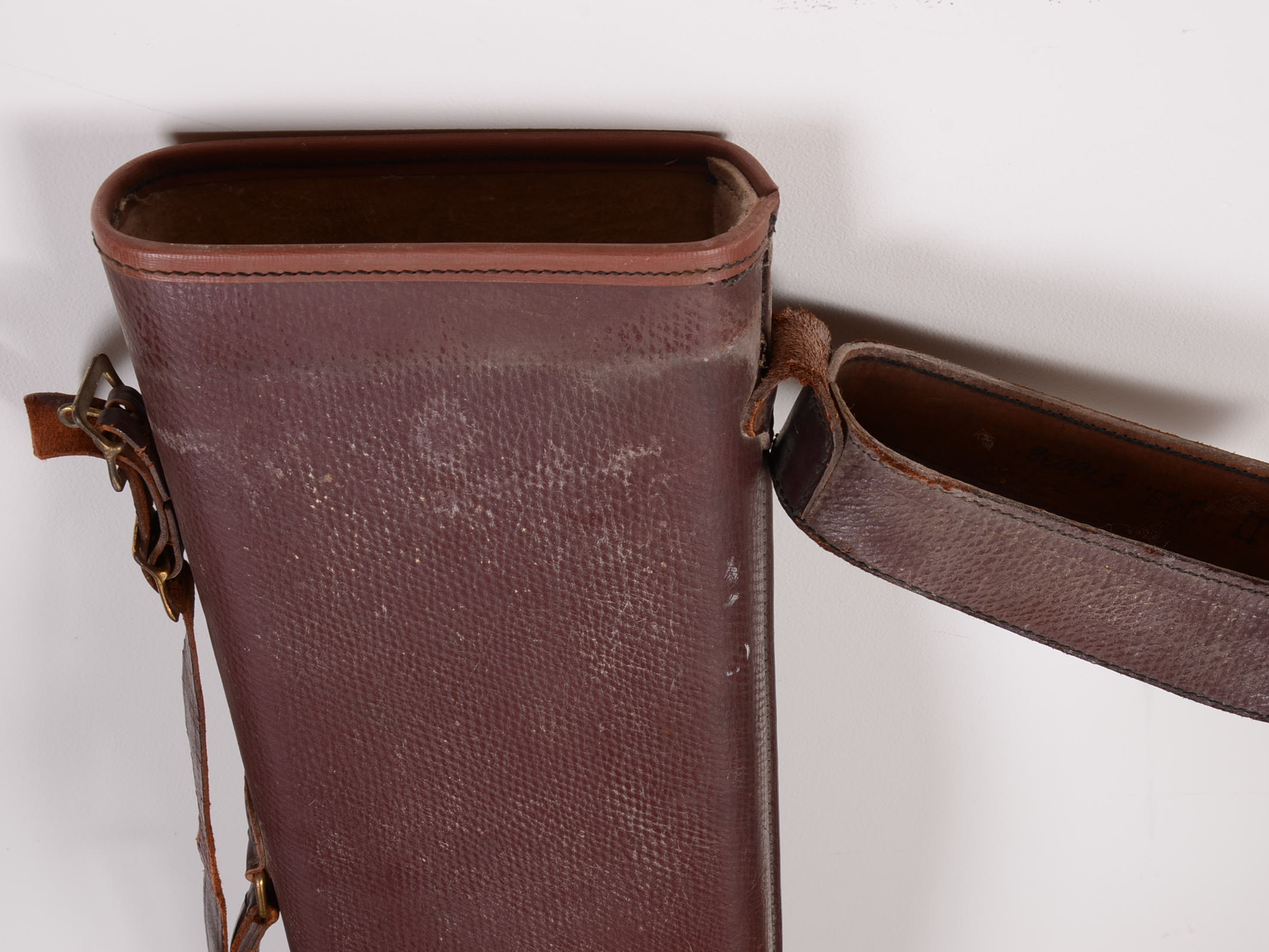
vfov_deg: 22.3
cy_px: 474
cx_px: 724
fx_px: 2420
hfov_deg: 29.4
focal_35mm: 66
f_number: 11
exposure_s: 1/80
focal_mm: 40
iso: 125
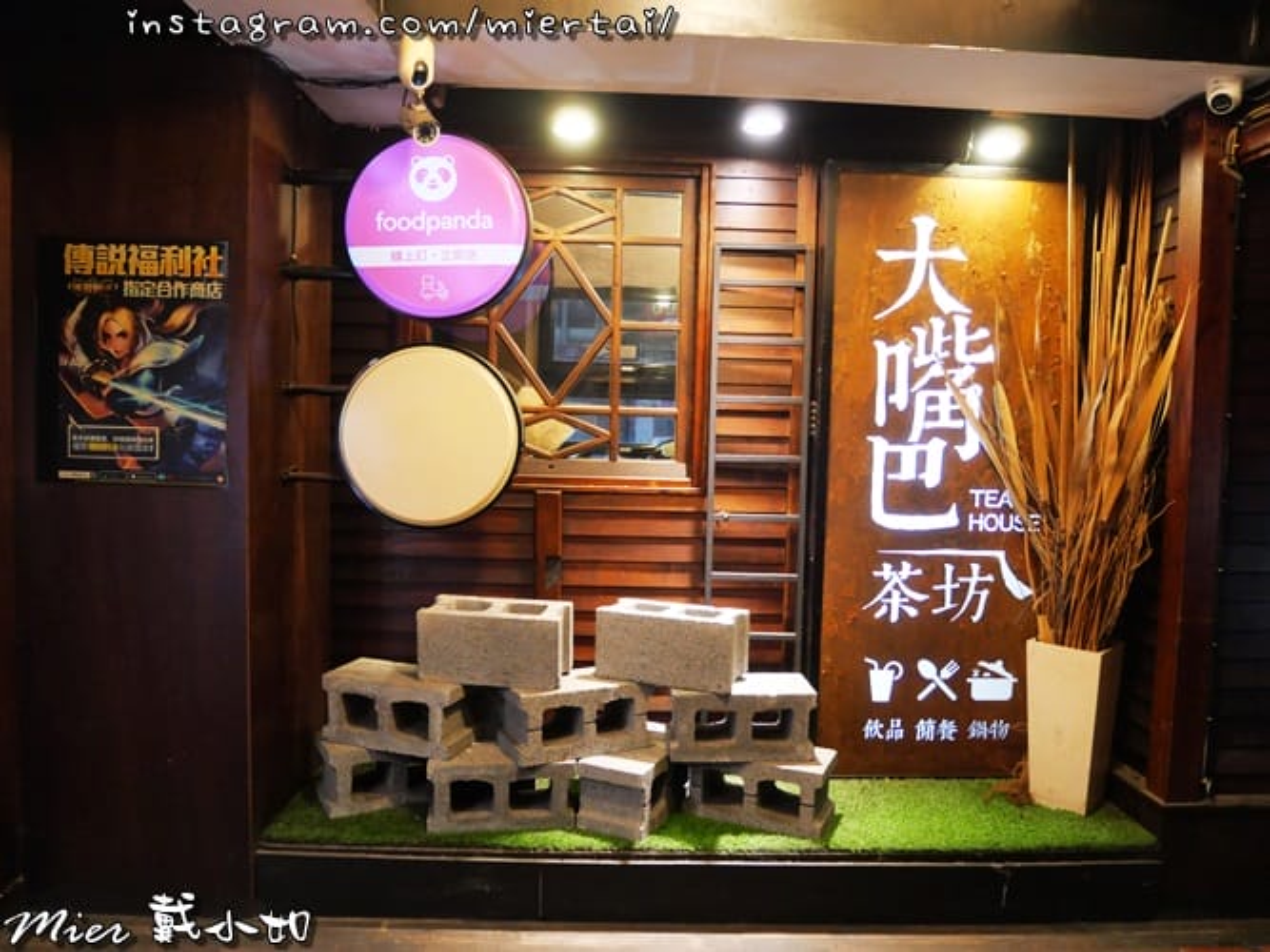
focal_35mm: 24
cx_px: 635
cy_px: 476
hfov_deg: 71.6
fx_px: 880
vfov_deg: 56.8
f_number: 3.5
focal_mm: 12
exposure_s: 1/60
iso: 1600
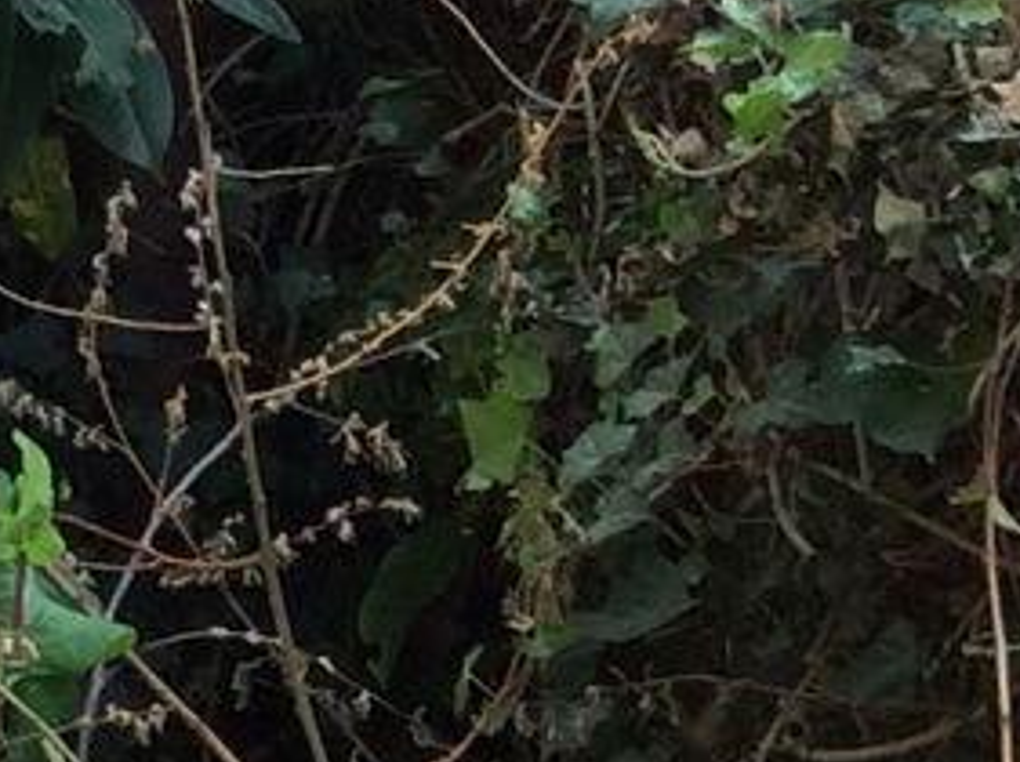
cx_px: -1147
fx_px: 5356
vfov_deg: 8.0
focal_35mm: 182
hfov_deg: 9.9
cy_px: -227
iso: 32
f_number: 2.4
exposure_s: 1/252
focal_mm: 3.3
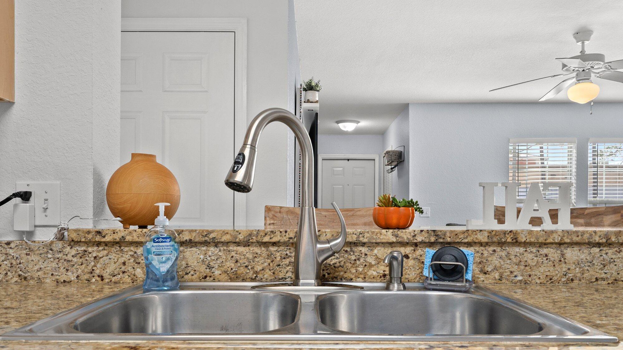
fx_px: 462
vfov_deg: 41.3
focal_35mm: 28
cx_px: 314
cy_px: 207
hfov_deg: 67.9
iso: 400
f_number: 8
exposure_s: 1/2.5
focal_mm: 17.4
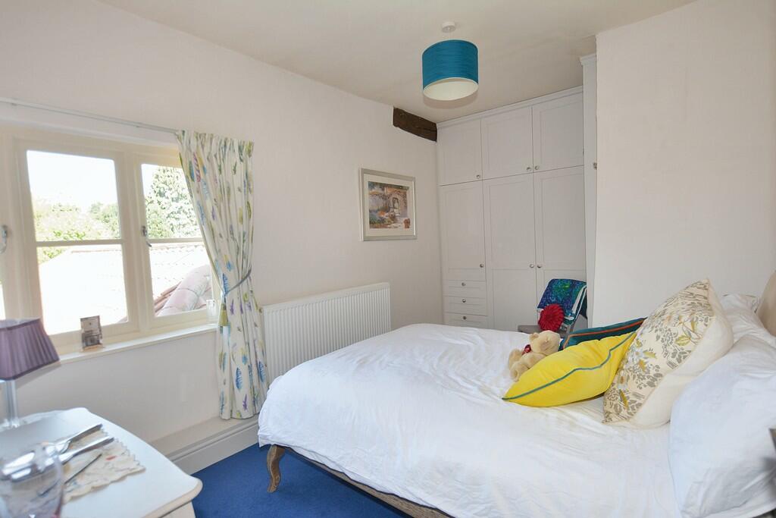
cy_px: 259
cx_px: 388
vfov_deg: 77.3
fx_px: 323
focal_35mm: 15
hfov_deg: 100.4
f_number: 4
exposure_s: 1/60
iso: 200
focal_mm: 10
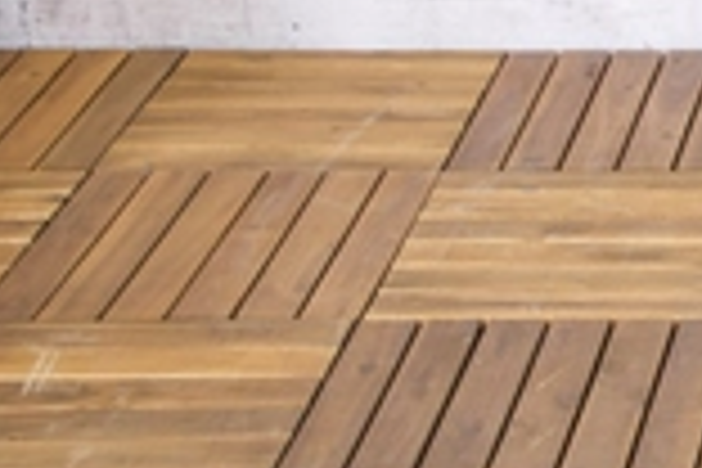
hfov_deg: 10.8
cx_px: 1161
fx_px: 3529
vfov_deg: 7.6
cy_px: 32
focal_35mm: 181
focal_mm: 34
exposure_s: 1/10
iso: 320
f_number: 8
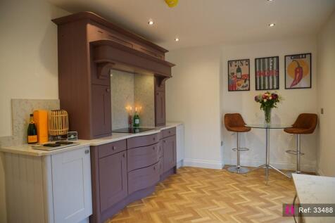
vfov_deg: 53.1
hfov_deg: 73.8
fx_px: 223
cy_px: 112
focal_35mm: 24
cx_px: 168
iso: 250
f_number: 4.5
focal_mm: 16
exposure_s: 1/30
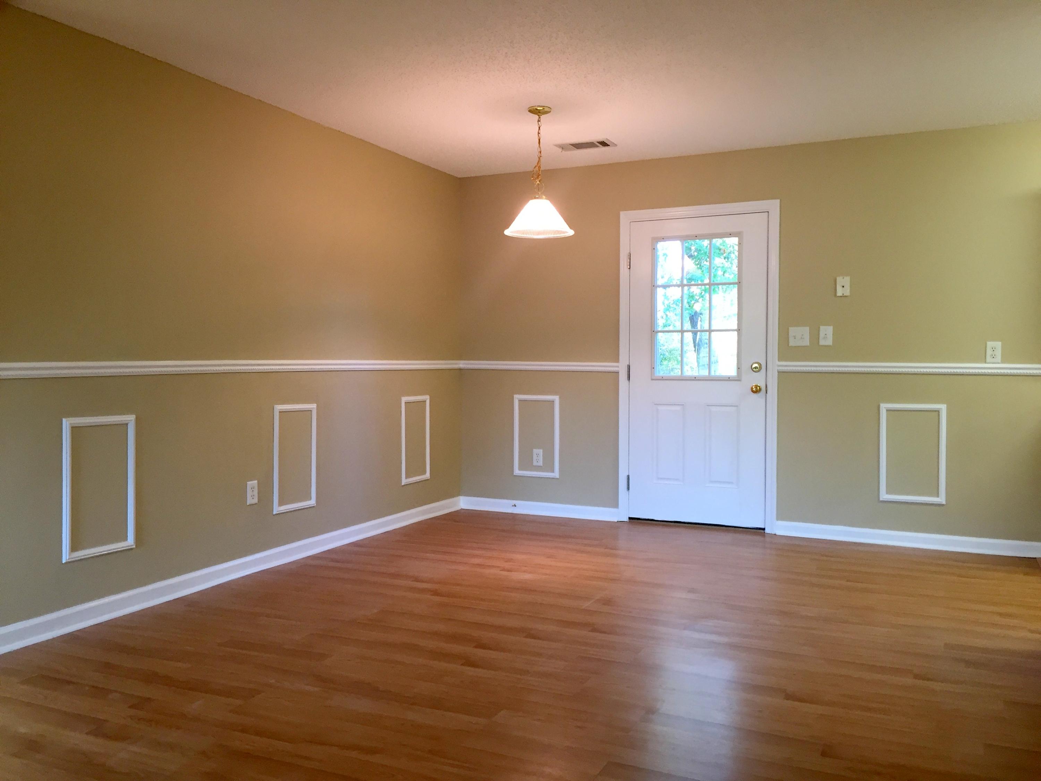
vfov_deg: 48.2
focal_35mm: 29
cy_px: 390
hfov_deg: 61.7
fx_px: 872
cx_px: 520
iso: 80
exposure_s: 1/30
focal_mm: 4.15
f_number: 2.2
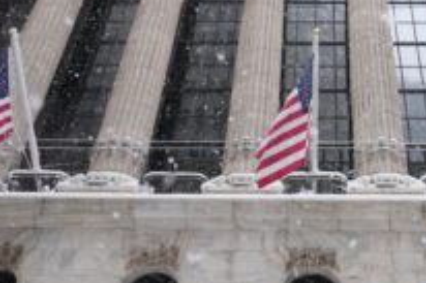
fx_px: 579
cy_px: 107
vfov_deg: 27.4
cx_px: 316
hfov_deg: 39.4
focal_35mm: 49
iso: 800
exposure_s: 1/250
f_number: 5
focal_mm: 24
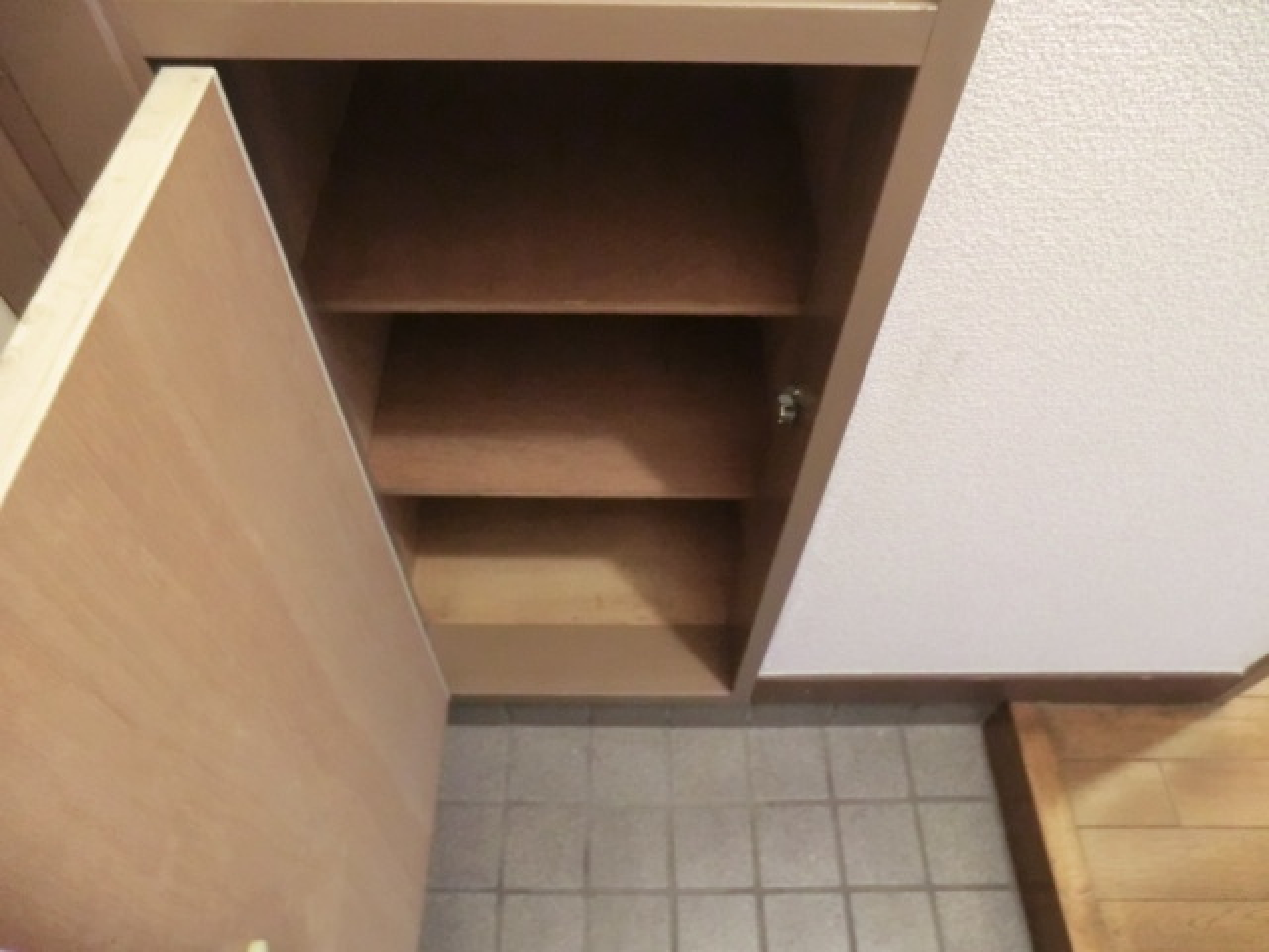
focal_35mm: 24
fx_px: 880
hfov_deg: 71.6
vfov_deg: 56.8
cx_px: 634
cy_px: 476
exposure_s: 1/10
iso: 800
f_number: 3.2
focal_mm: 4.3
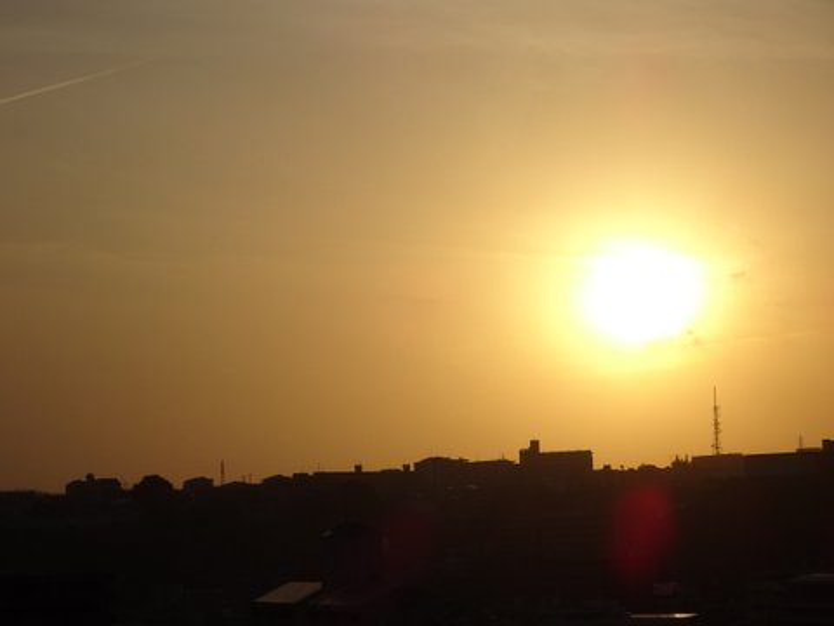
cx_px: 417
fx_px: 2530
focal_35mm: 105
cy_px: 313
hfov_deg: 18.7
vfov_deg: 14.1
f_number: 5
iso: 80
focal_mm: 17.97
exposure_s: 1/1600
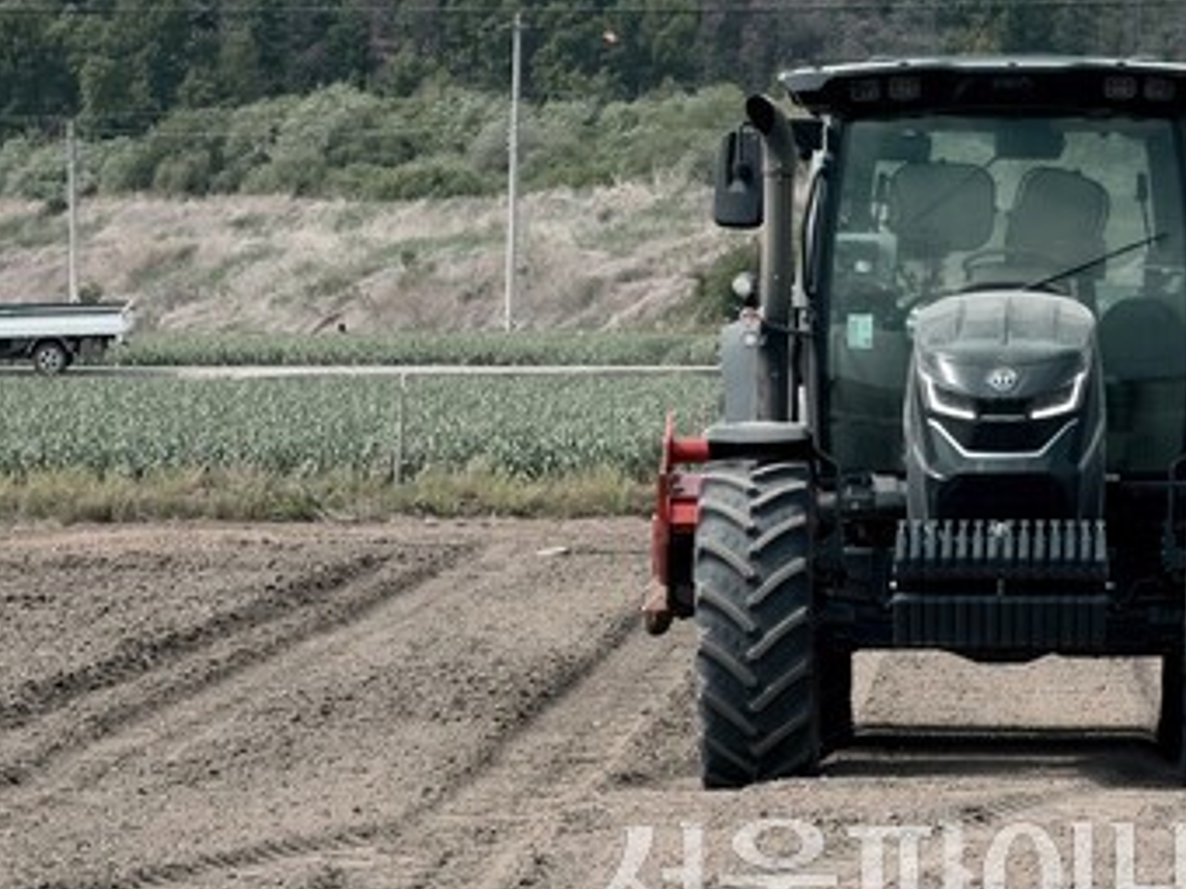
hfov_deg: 5.6
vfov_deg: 4.2
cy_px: 216
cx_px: 924
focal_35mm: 353
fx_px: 12094
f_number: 2.8
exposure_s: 1/631
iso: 32
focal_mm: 16.89
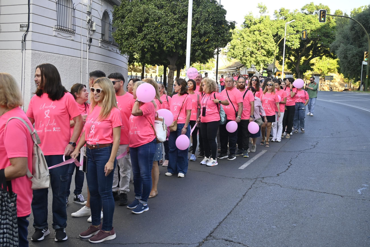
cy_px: 124
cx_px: 185
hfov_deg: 45.0
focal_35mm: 44
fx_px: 447
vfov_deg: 30.8
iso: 250
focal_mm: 29
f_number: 5.6
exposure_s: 1/200
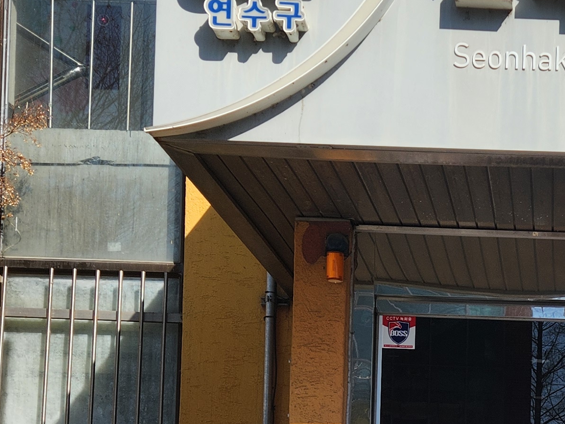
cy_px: 511
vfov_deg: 18.2
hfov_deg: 23.8
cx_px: 613
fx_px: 1257
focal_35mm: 77
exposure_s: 1/2296
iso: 20
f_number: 1.8
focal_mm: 5.4
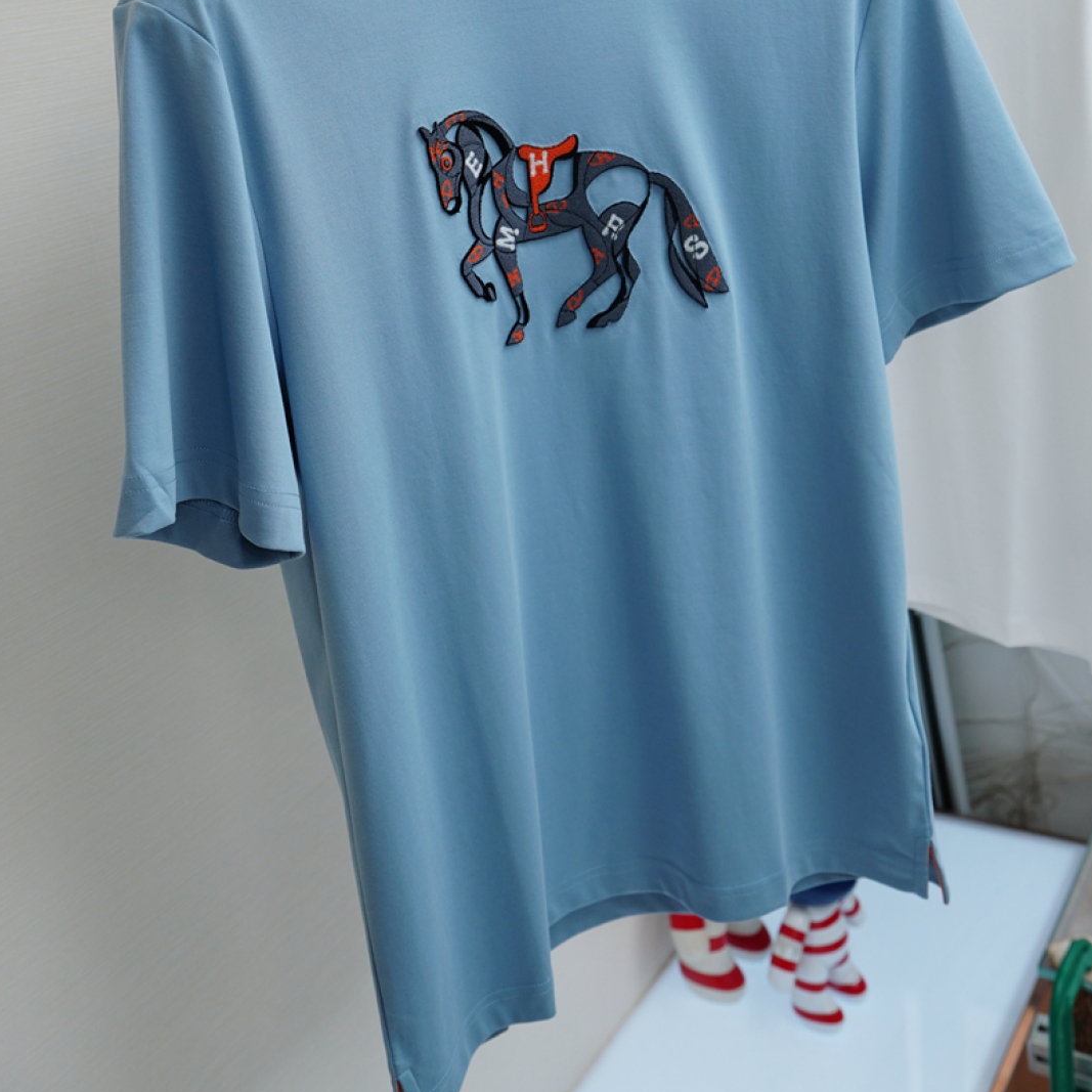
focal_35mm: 41
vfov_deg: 40.8
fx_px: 1451
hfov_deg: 41.3
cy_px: 370
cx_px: 547
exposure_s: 1/250
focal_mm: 21
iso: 200
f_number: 4
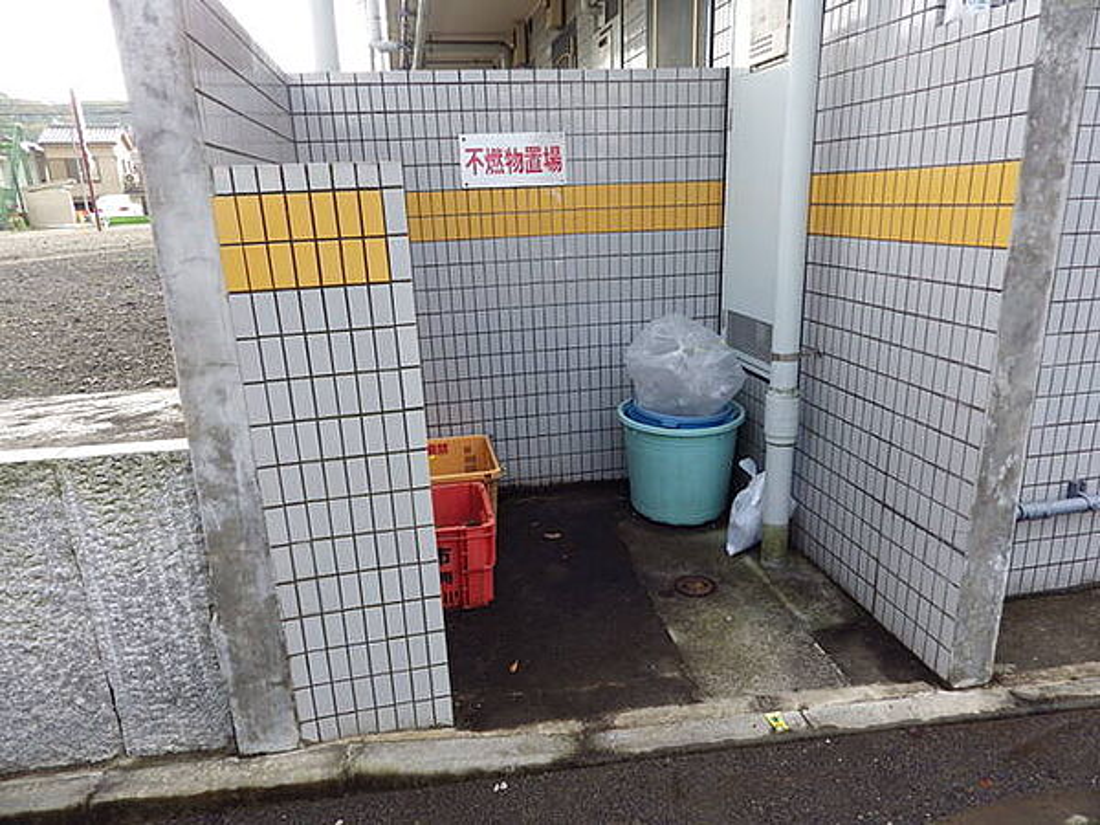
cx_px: 550
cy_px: 412
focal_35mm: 22
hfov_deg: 76.4
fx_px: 699
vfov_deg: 61.1
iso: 100
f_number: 3.1
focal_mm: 4
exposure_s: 1/200
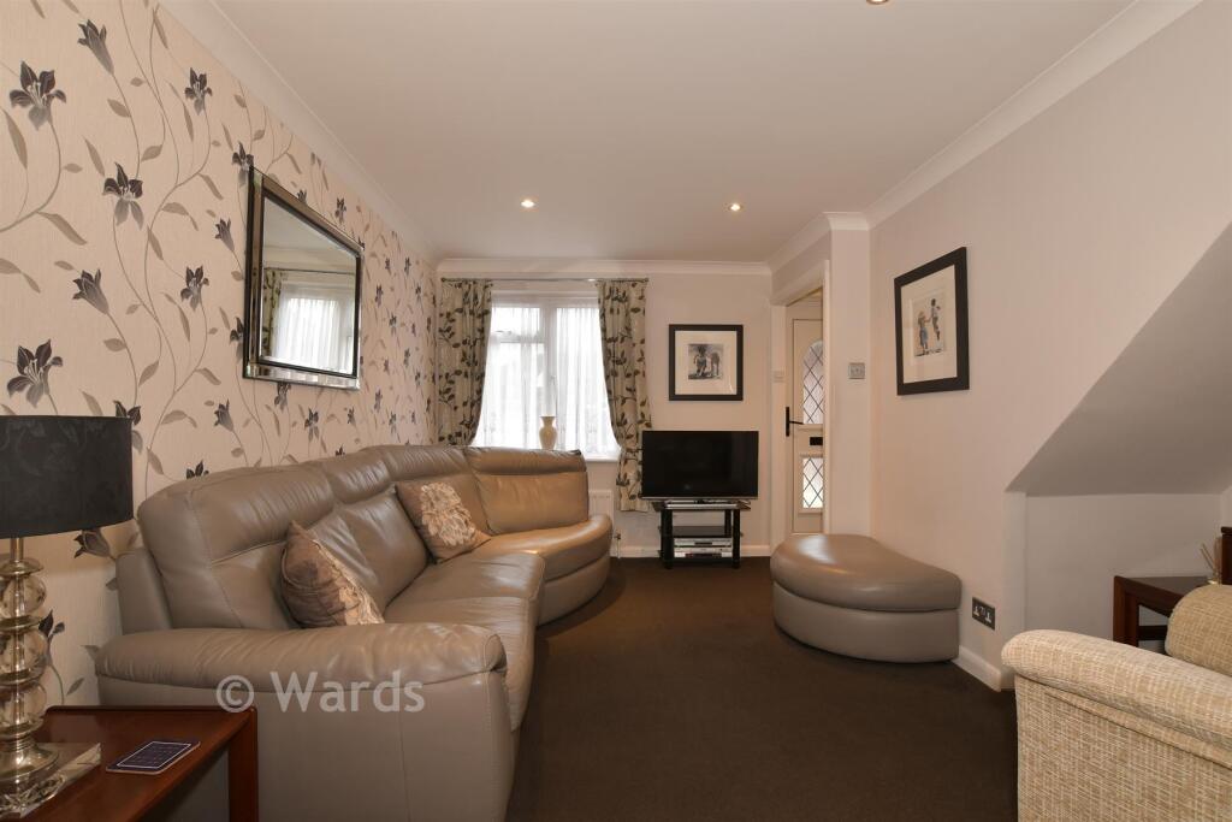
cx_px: 616
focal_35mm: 15
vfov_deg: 77.3
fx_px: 513
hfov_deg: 100.4
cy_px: 411
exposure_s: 1/8
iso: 200
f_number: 8
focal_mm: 10
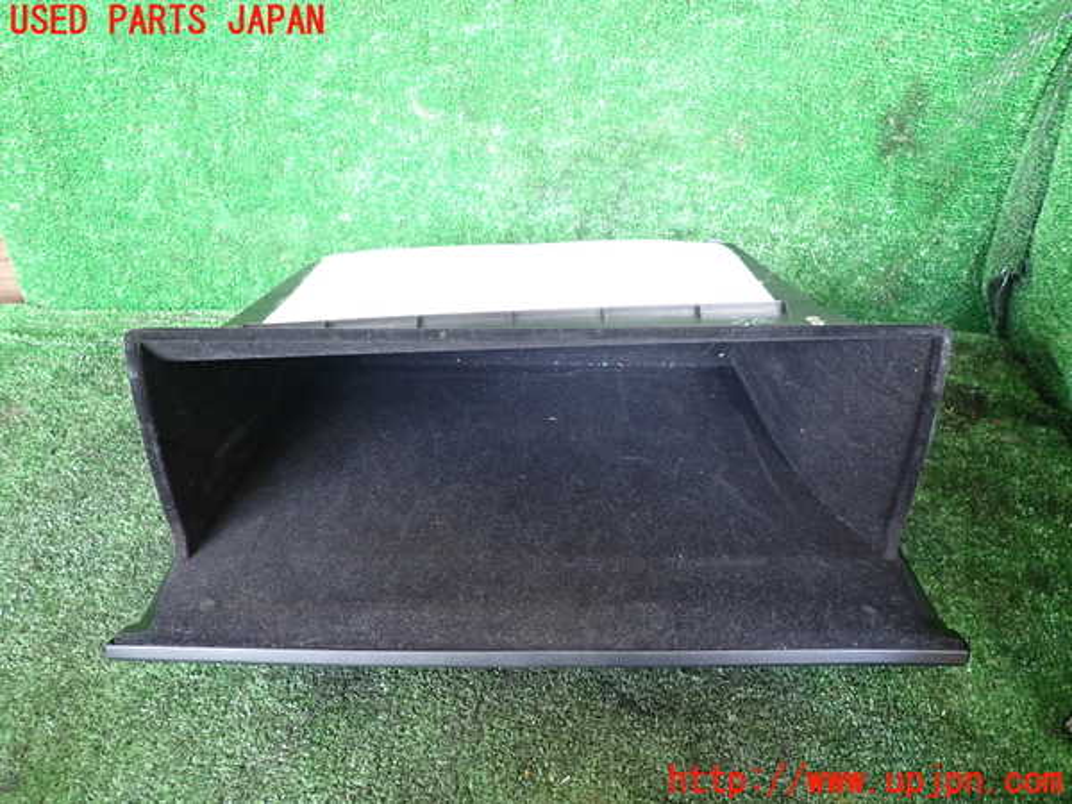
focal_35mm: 25
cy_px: 402
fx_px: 774
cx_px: 536
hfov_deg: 69.4
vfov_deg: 54.9
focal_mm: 4.5
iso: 320
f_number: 2
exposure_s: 1/30
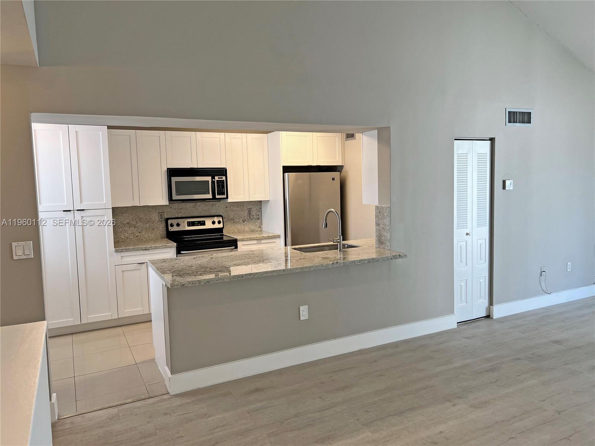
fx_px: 447
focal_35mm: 26
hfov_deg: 67.3
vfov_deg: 53.1
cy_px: 223
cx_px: 298
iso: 64
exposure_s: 1/120
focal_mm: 5.7
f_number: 1.5
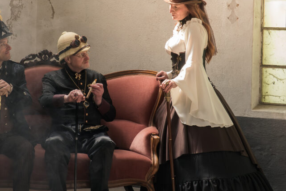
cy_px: 84
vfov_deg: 11.1
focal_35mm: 123
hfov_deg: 16.6
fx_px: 977
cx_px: 96
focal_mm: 55
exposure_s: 1/100
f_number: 9
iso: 2000
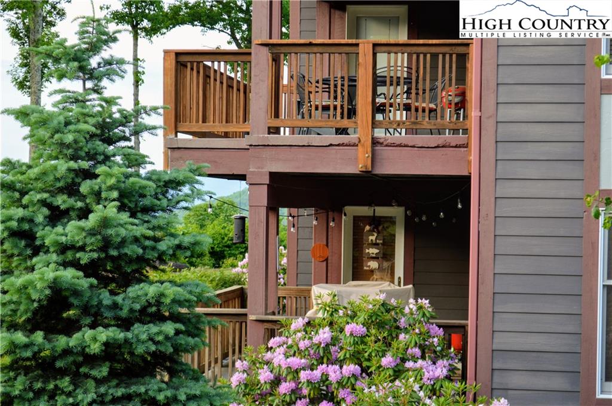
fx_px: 1401
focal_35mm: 82
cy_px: 203
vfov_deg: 16.5
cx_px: 306
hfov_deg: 24.6
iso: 400
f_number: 5.6
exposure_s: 1/100
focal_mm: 55
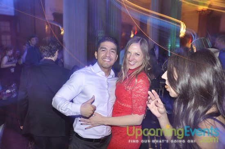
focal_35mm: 32
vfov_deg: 41.6
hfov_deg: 59.6
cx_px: 112
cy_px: 74
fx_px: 197
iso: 400
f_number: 5
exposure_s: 1
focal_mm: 21
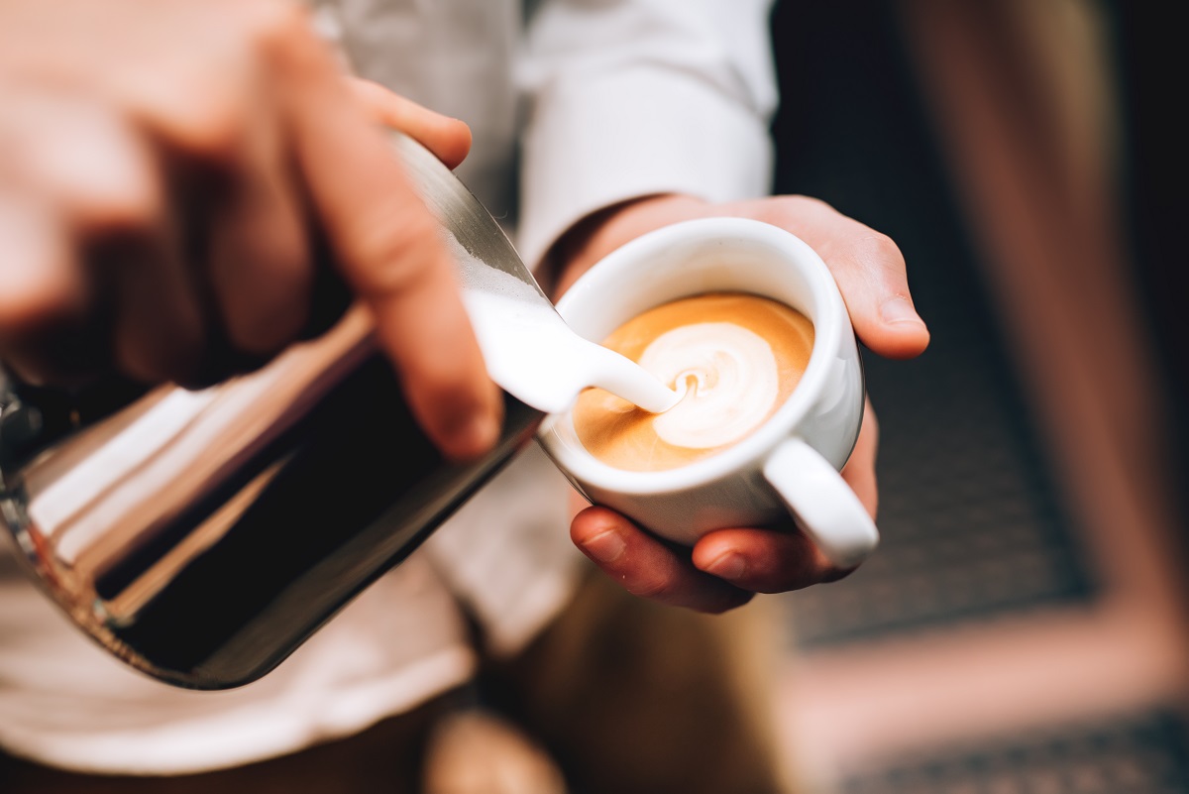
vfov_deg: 27.0
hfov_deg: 39.6
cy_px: 397
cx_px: 594
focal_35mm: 50
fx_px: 1652
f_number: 2
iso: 500
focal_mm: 50
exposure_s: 1/160
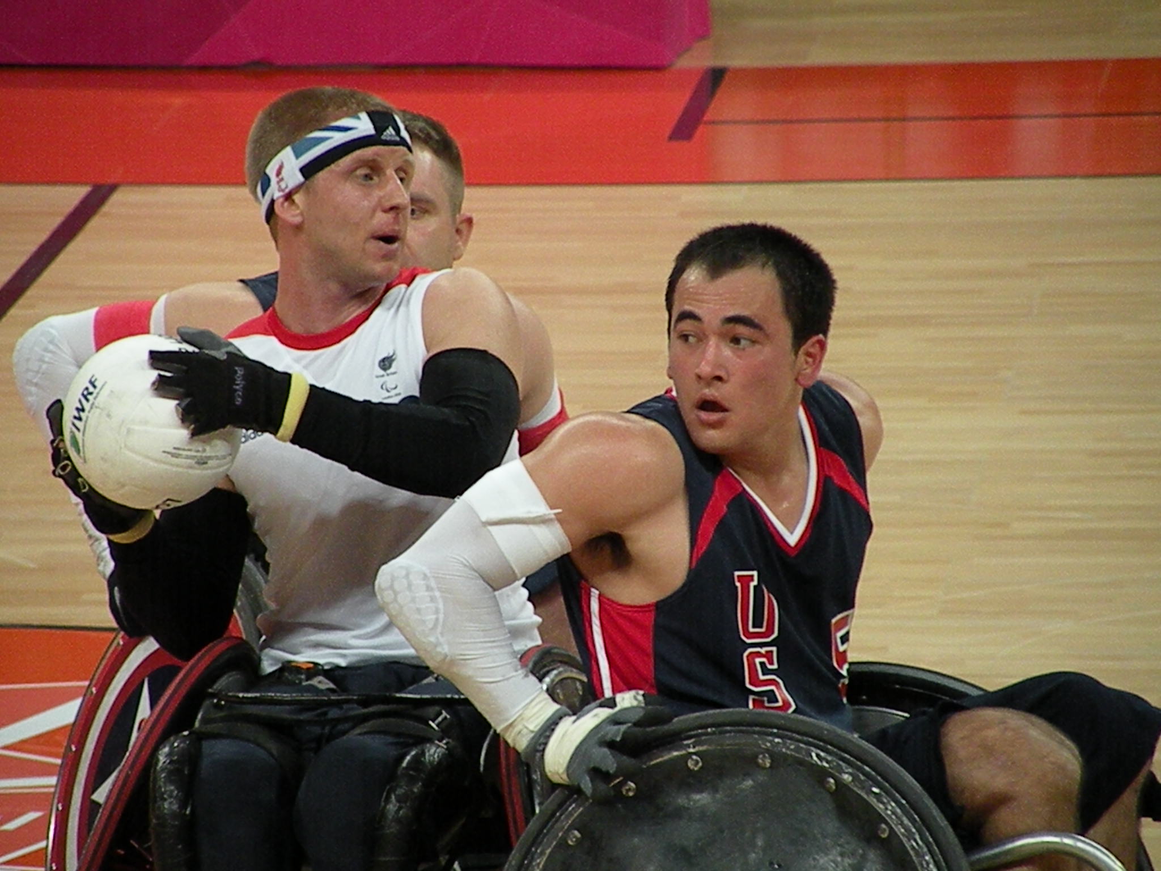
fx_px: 13785
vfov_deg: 3.6
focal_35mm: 411
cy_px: 436
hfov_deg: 4.8
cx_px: 580
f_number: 4.5
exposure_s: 1/507
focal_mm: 72.9
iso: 821
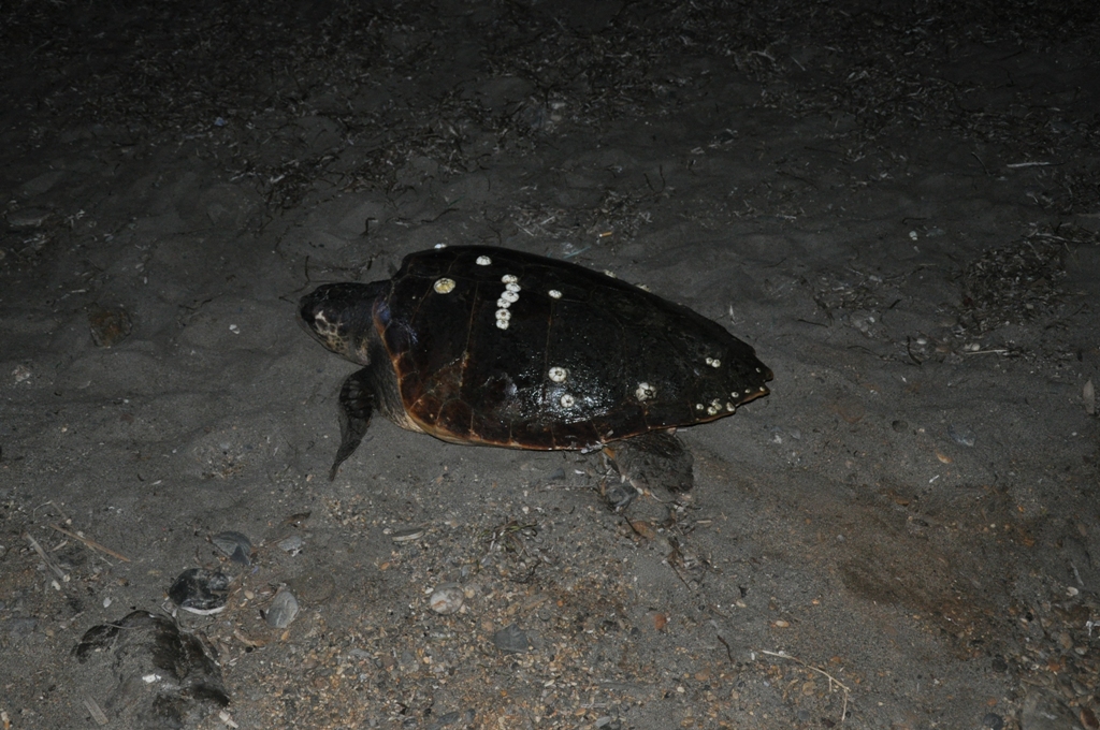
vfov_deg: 39.9
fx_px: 1007
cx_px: 550
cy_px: 365
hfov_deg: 57.3
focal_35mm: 33
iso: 800
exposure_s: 1/60
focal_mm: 22
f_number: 3.8
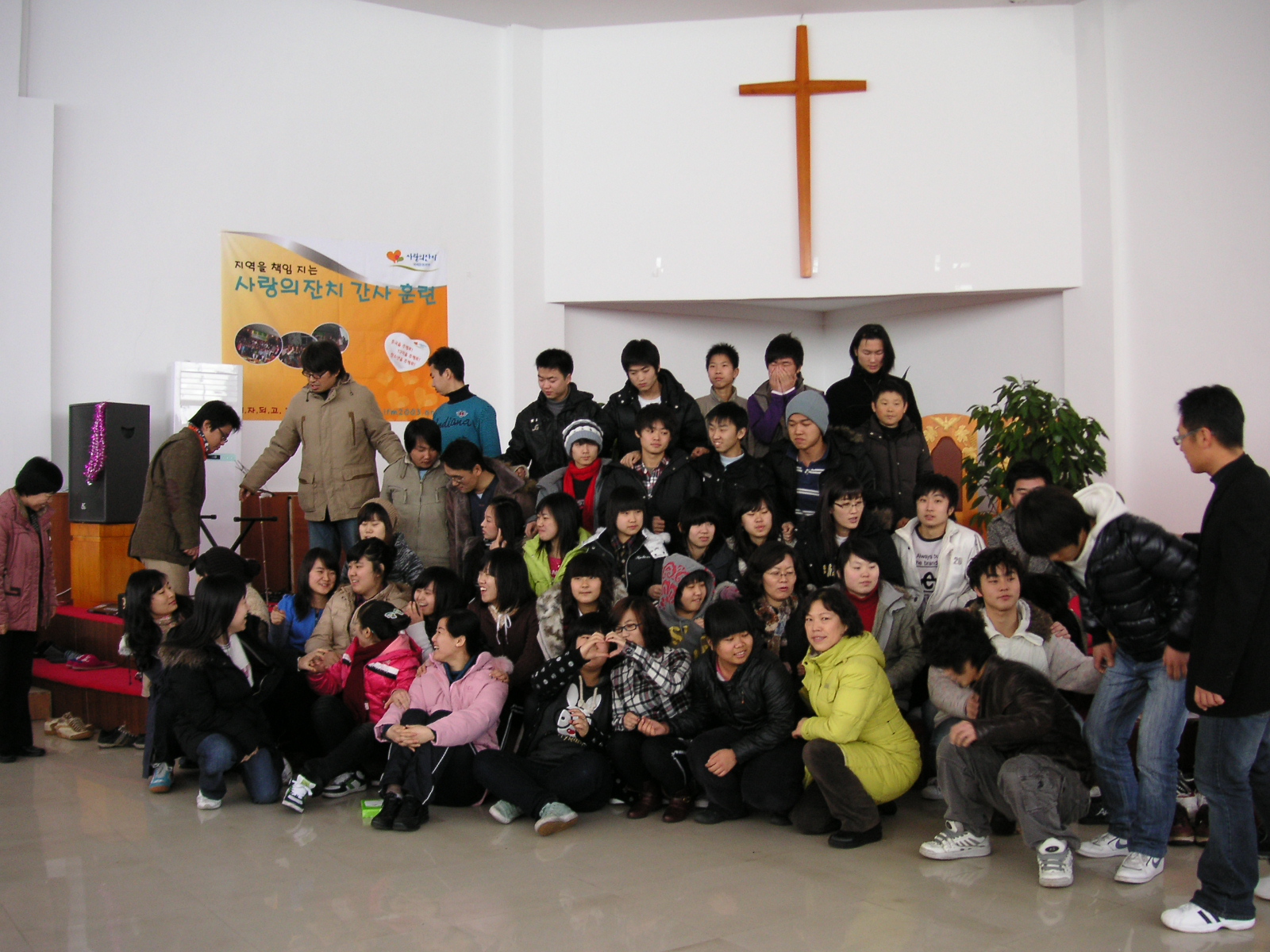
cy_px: 476
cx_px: 635
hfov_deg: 50.1
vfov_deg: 38.7
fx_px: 1357
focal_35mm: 37
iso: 50
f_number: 2.8
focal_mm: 6.1
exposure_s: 1/45
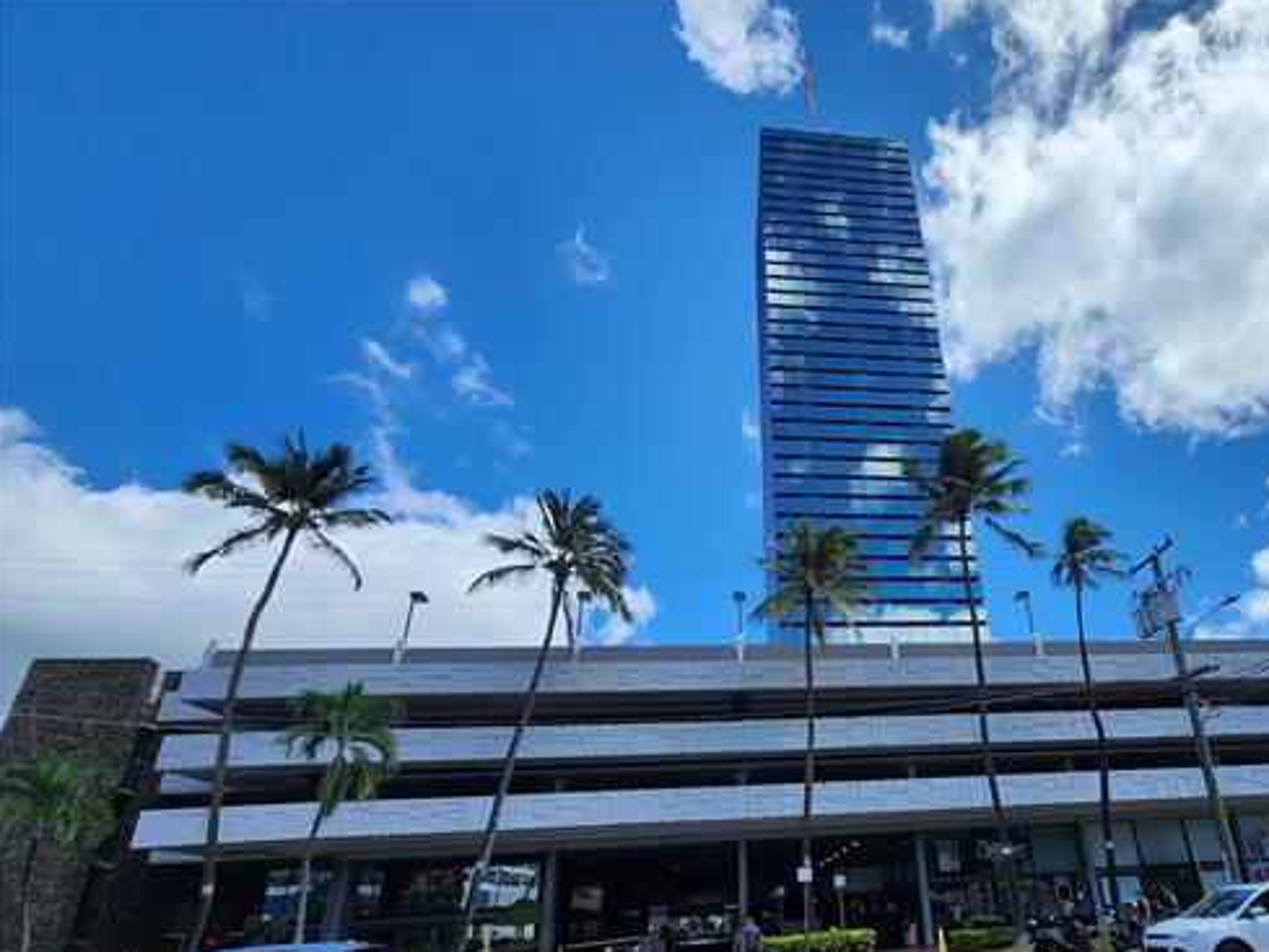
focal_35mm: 17
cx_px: 825
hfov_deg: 88.4
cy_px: 612
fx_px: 623
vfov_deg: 73.1
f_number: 2.2
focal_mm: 2.2
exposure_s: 1/2715
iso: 50
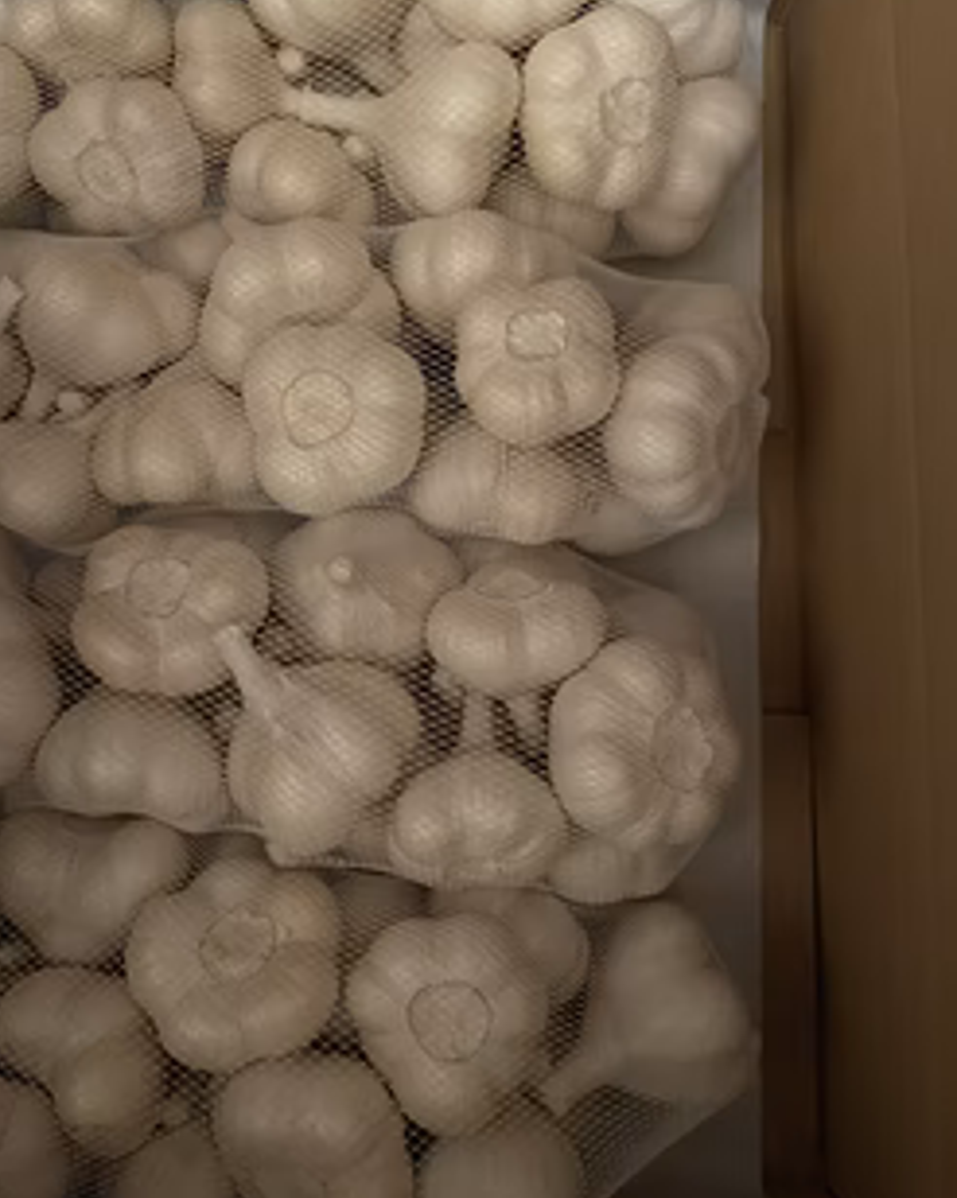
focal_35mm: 33
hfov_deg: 44.4
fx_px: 1170
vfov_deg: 54.2
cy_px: 595
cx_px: 412
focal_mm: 4.2
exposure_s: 1/25
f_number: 1.6
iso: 800
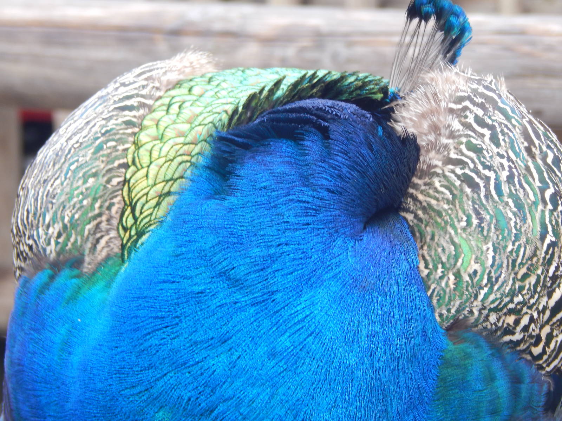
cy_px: 210
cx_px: 281
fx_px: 4091
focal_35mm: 252
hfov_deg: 7.9
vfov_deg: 5.9
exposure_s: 1/30
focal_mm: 44.9
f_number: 5.6
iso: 140
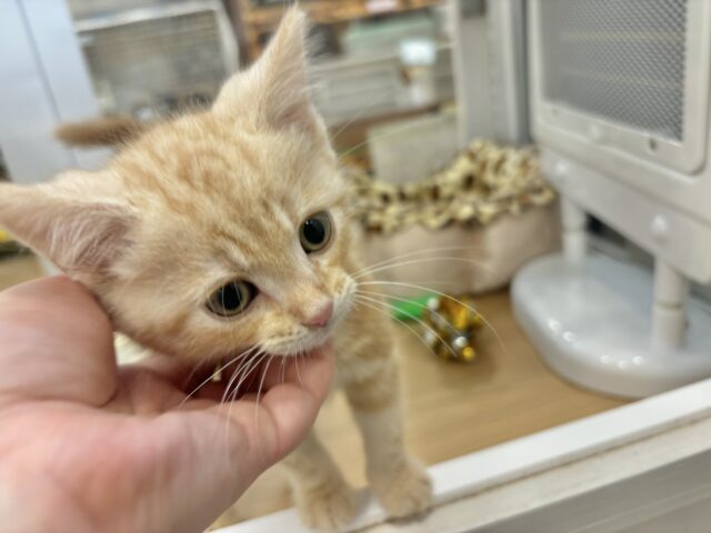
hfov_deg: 67.3
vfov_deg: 53.1
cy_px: 266
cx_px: 356
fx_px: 534
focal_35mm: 26
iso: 80
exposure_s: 1/50
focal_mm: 5.96
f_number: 1.6
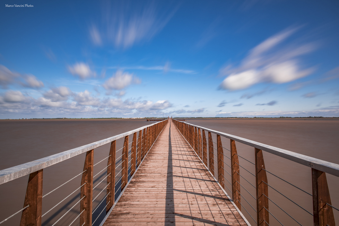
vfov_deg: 53.2
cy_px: 113
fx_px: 226
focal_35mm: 24
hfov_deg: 73.7
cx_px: 170
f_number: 16
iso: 50
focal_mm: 24
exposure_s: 30
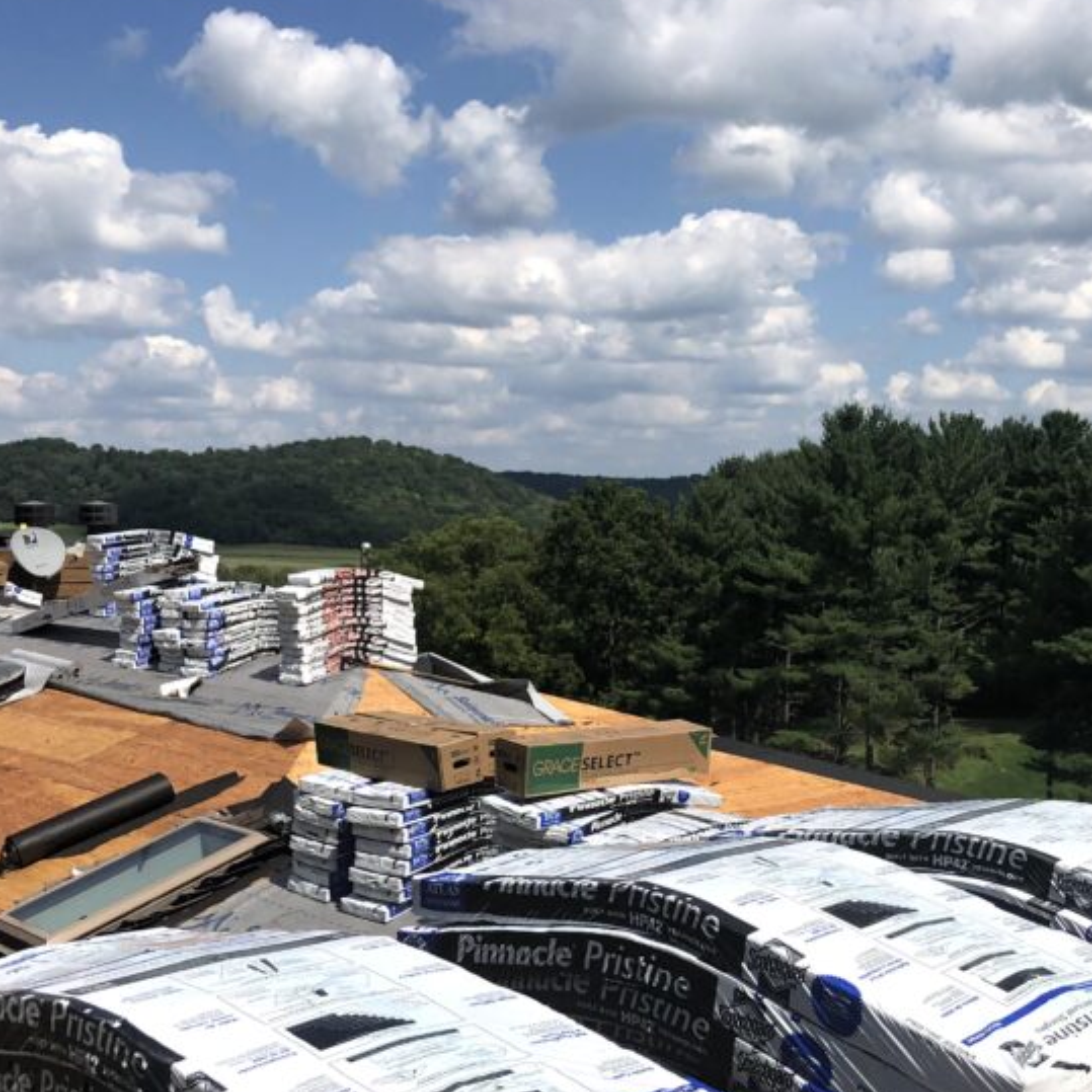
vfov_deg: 35.6
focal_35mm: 47
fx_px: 1677
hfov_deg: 36.0
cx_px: 638
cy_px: 748
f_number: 1.8
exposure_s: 1/3745
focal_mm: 3.99
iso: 20
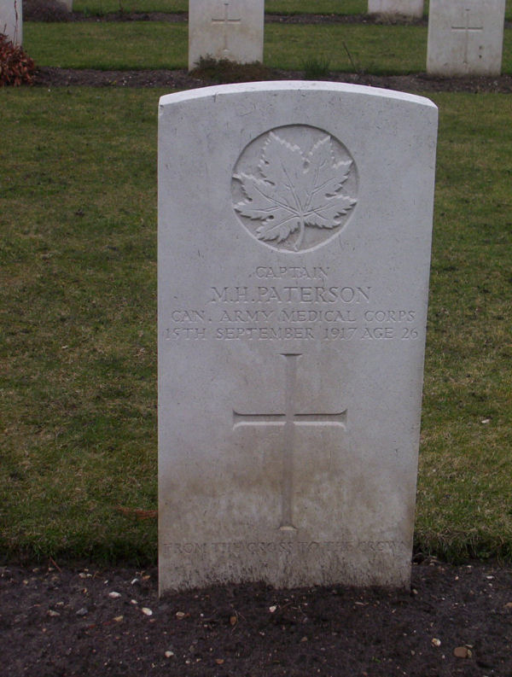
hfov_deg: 18.3
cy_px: 338
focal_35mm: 81
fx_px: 1588
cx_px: 256
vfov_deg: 24.0
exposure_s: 1/370
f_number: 3.62
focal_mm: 10.76
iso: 100
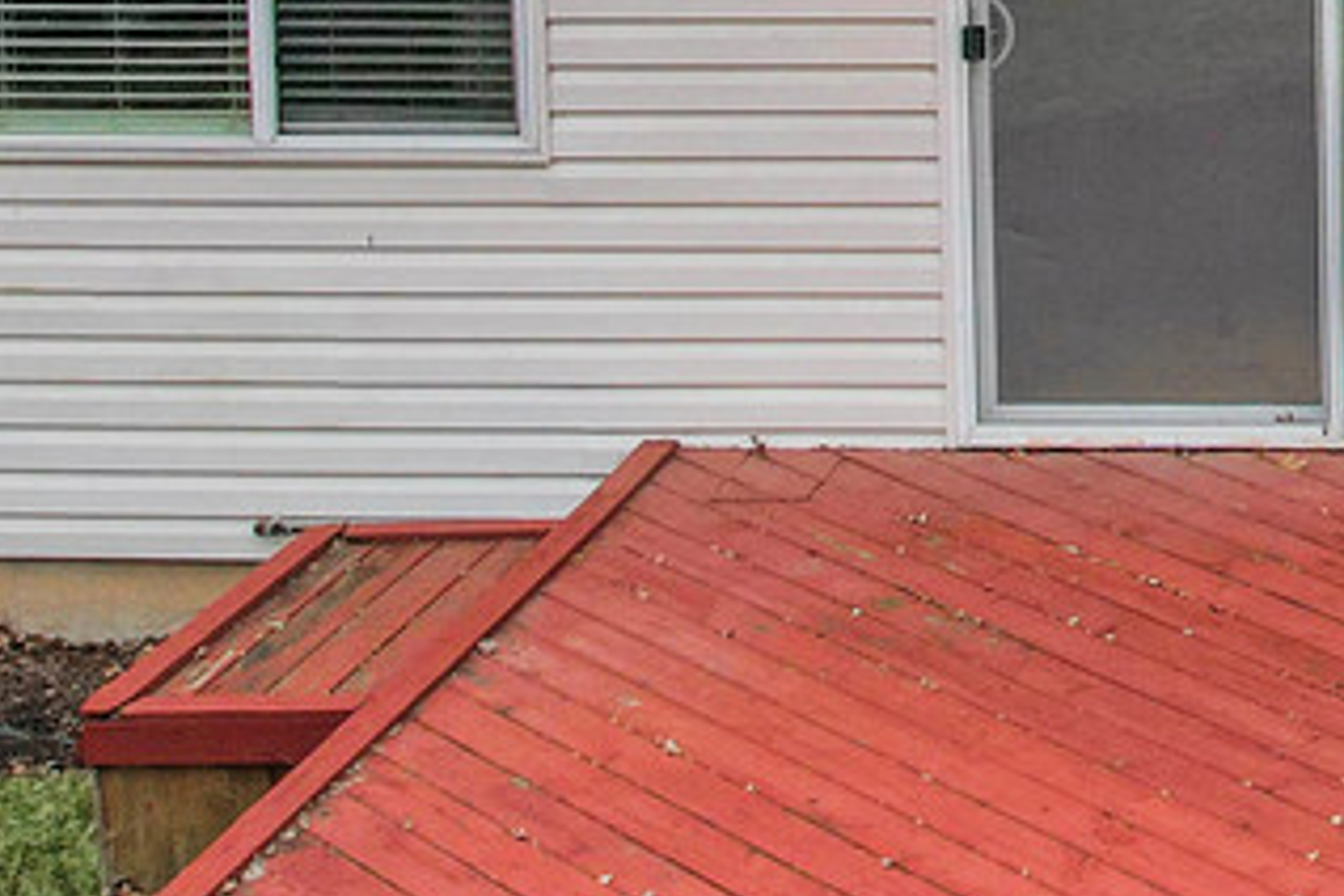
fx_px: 4181
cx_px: 1970
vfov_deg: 11.8
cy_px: -393
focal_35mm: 112
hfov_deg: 16.7
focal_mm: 8.38
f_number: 2.8
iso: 130
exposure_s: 1/160
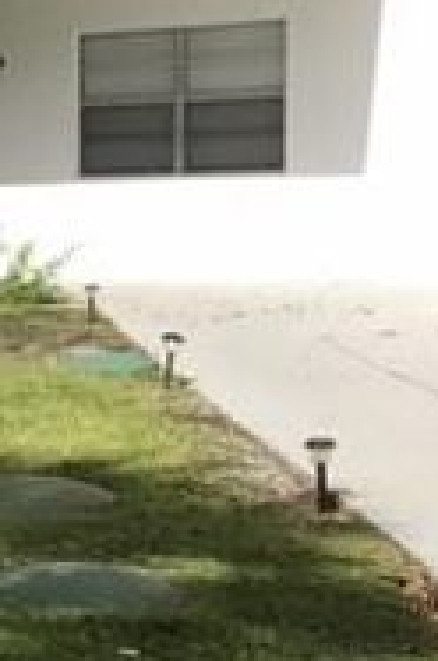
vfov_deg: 19.7
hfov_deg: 11.8
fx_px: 1905
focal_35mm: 104
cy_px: 380
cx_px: -417
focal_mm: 3.99
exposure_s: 1/1842
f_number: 1.8
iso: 20
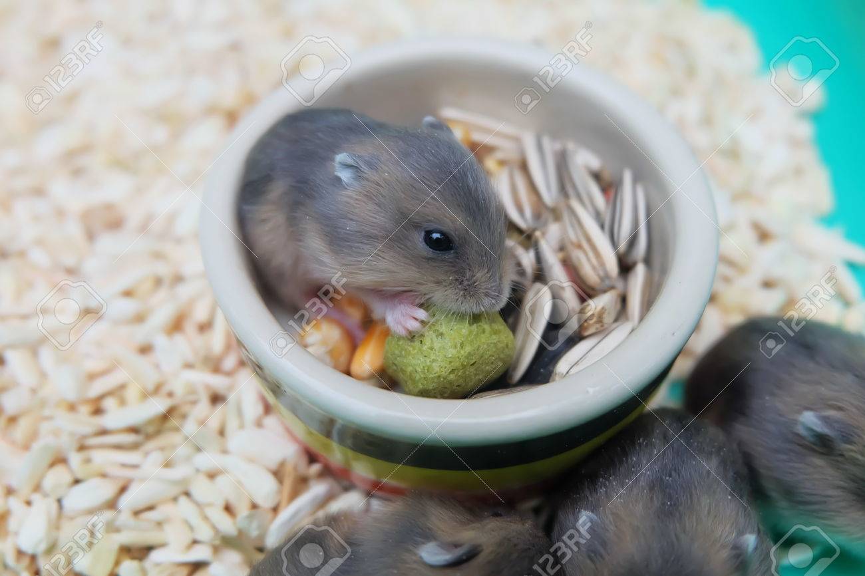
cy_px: 288
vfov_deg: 43.6
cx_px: 432
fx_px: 721
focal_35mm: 30
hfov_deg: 61.9
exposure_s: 1/80
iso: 400
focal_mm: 20.1
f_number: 4.5
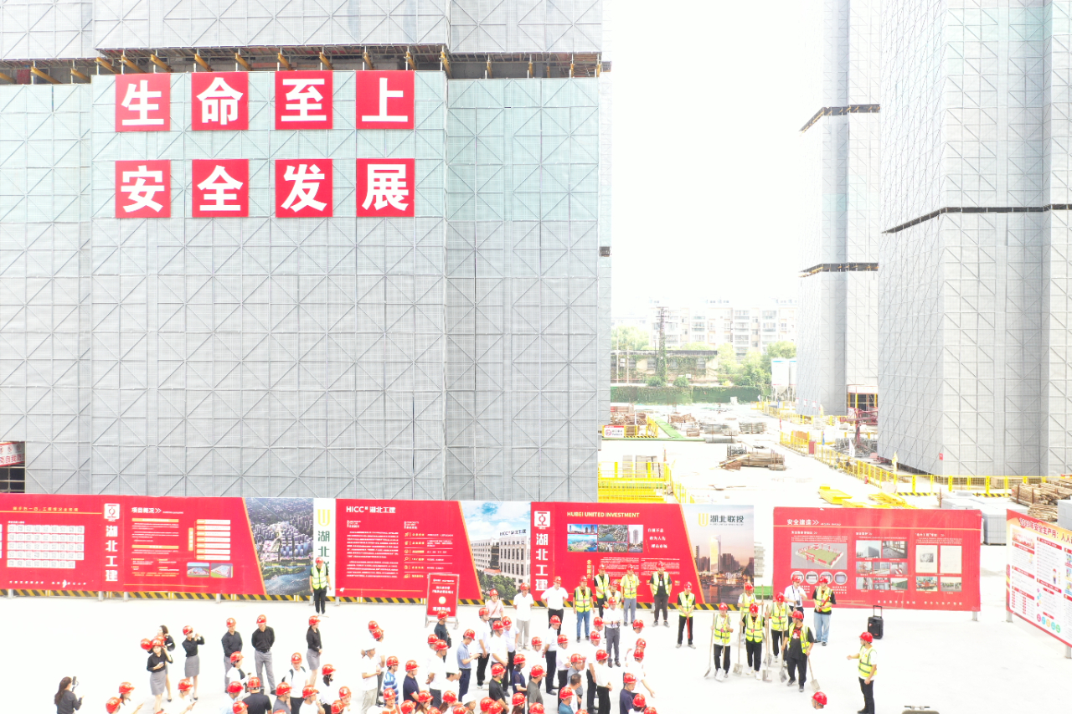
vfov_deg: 46.4
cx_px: 536
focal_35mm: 28
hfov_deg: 65.5
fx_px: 834
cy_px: 357
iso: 100
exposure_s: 1/80
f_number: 3.5
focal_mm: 10.26
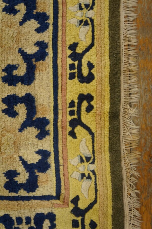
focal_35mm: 33
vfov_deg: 57.3
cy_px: 114
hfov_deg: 39.9
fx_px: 209
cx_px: 76
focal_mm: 22
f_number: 4
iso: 1600
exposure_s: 1/160
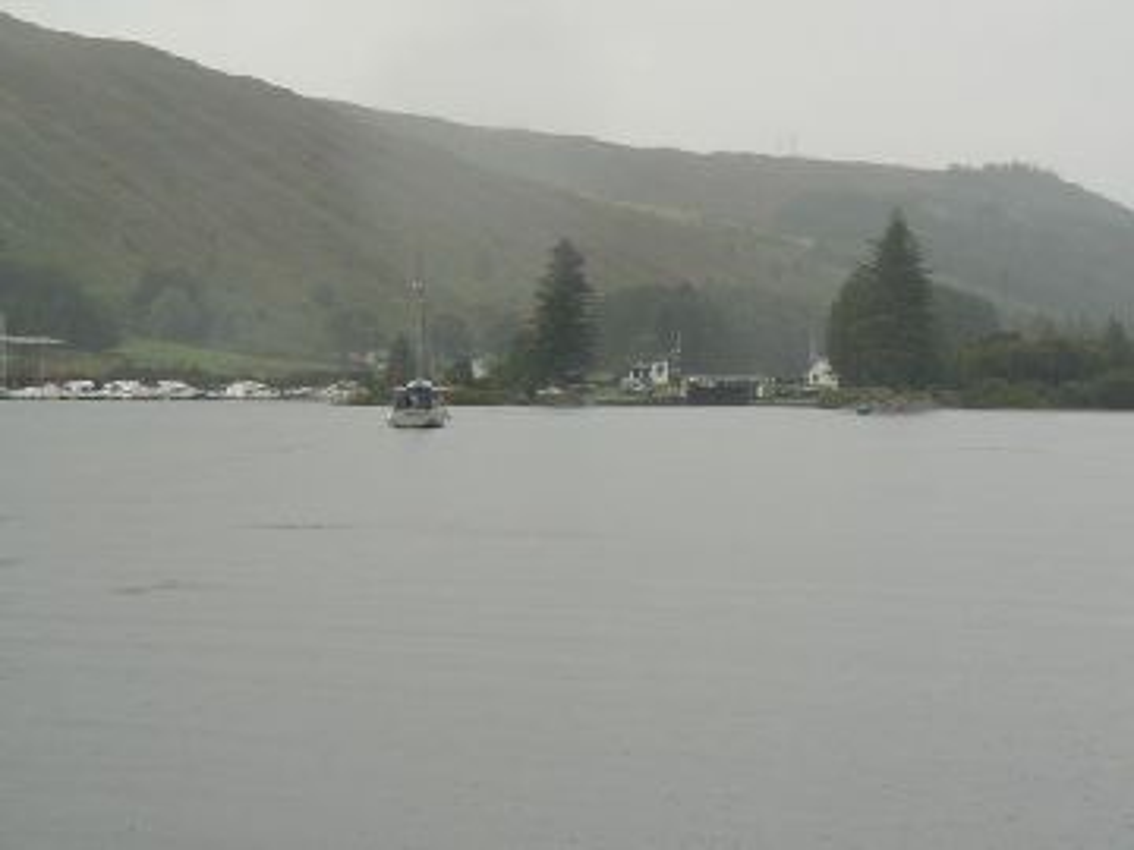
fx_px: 4160
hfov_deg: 15.5
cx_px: 567
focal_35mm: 127
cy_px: 425
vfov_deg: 11.7
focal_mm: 21.2
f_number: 5.6
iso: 80
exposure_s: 1/100
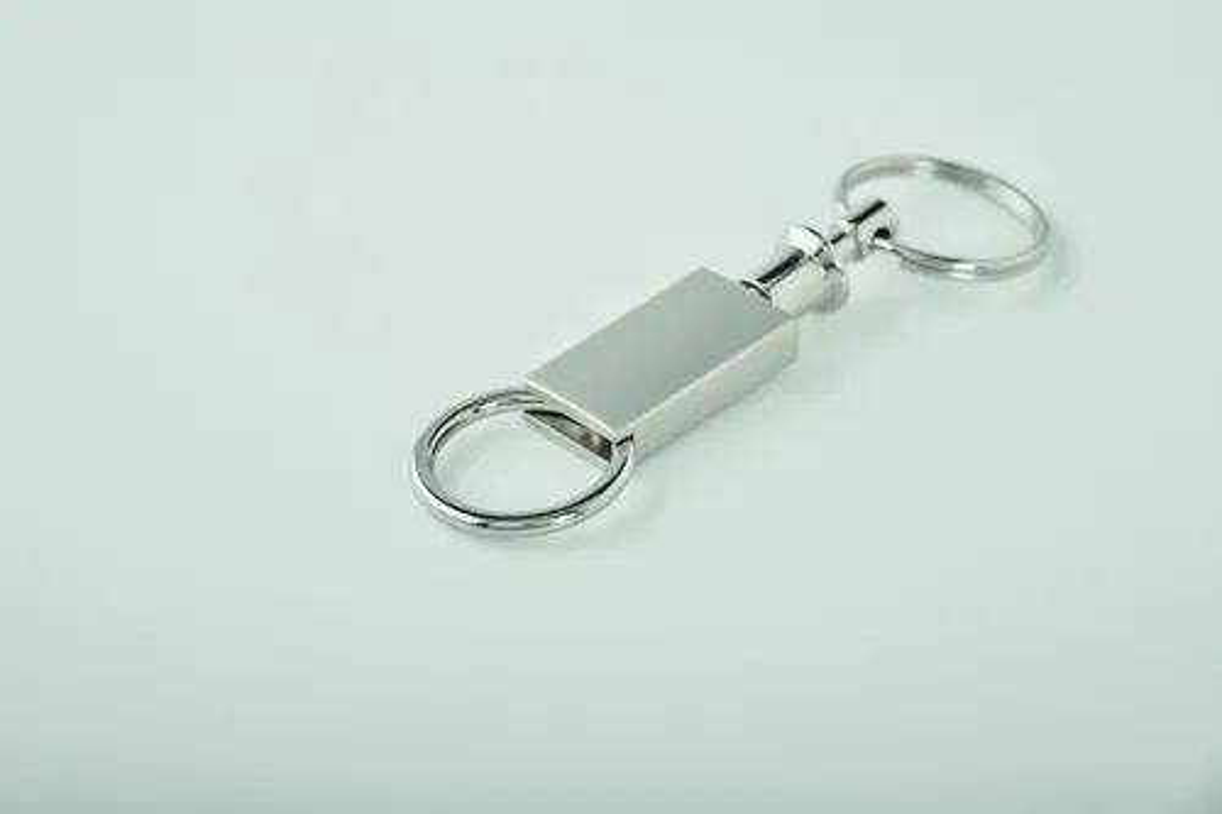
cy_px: 407
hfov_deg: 19.5
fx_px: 3563
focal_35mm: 105
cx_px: 611
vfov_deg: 13.0
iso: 64
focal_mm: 105
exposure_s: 1/200
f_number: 13
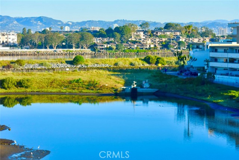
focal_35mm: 105
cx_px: 120
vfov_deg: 13.0
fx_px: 697
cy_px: 80
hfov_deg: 19.5
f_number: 8
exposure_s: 1/1000
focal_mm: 70
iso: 640
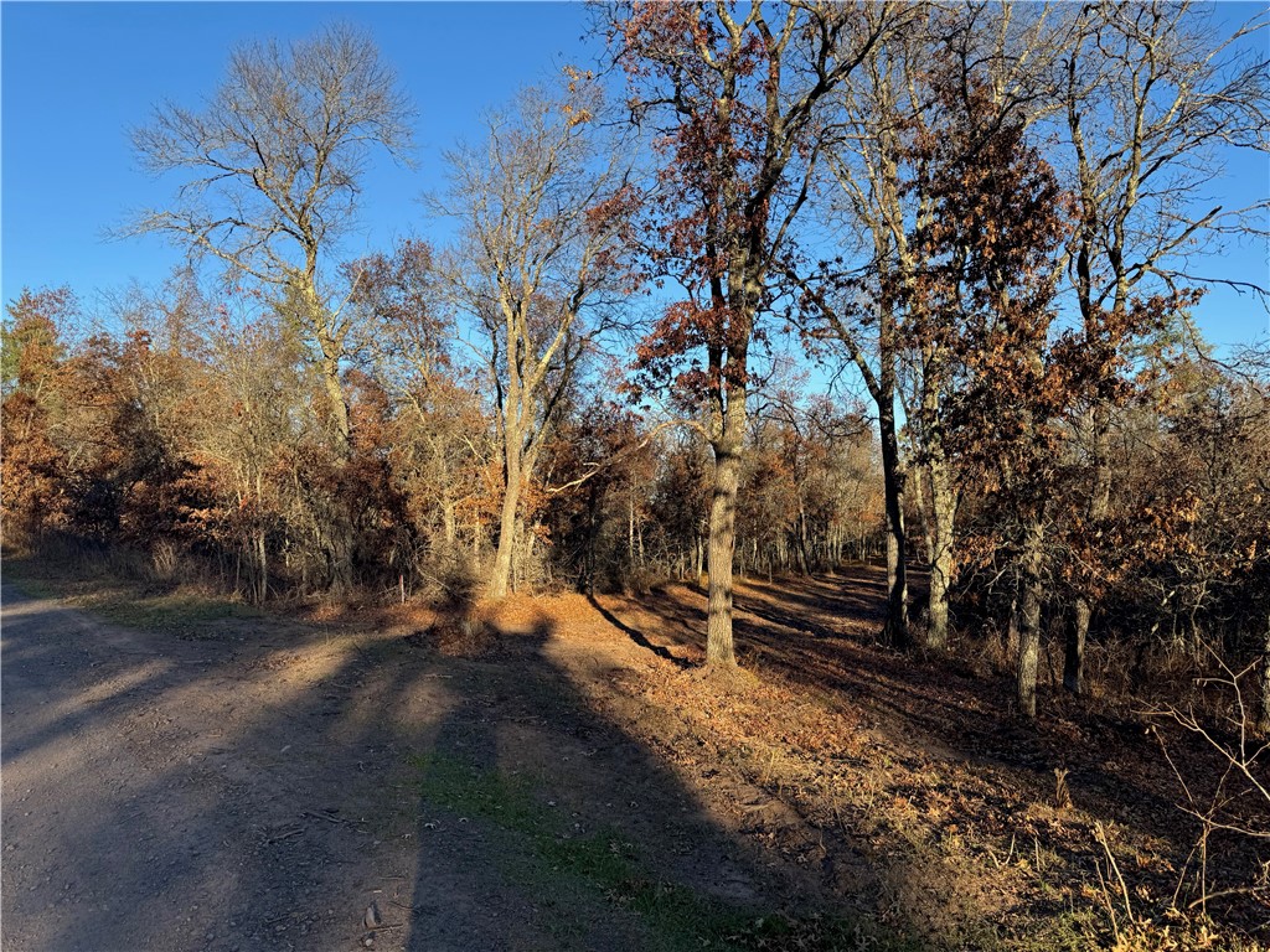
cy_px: 476
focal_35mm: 24
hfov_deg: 71.6
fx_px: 881
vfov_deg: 56.8
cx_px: 635
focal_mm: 6.76
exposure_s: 1/1767
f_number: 1.78
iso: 80
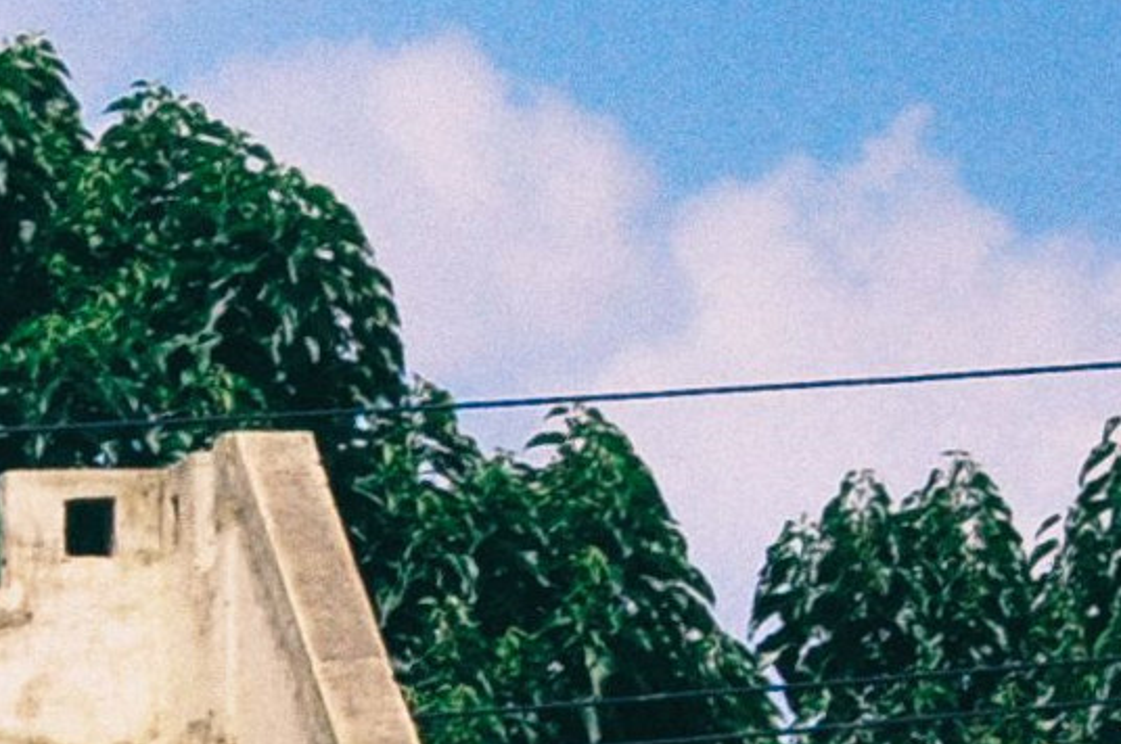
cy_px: 957
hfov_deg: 2.5
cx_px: -3193
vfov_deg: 1.7
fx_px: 25472
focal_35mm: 819
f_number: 10
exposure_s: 1/320
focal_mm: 70
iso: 200
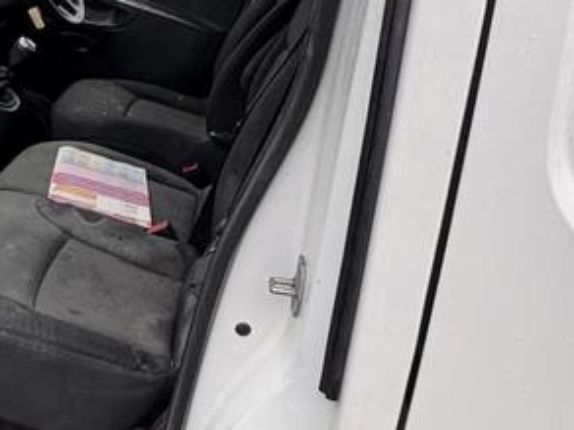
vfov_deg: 33.2
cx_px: 138
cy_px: 132
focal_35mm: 43
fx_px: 713
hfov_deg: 42.4
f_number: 2.2
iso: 64
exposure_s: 1/99
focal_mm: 2.22
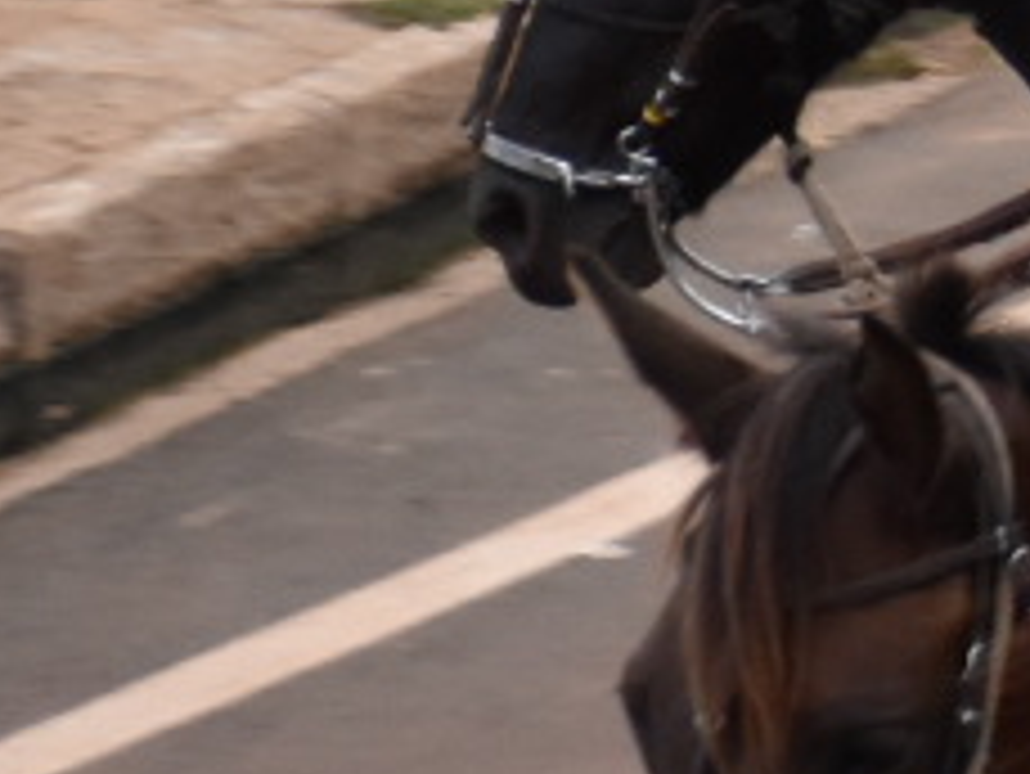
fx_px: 20006
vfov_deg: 2.2
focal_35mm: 672
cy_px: -153
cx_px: 3103
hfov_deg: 2.9
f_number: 5
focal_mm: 66
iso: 800
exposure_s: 1/100
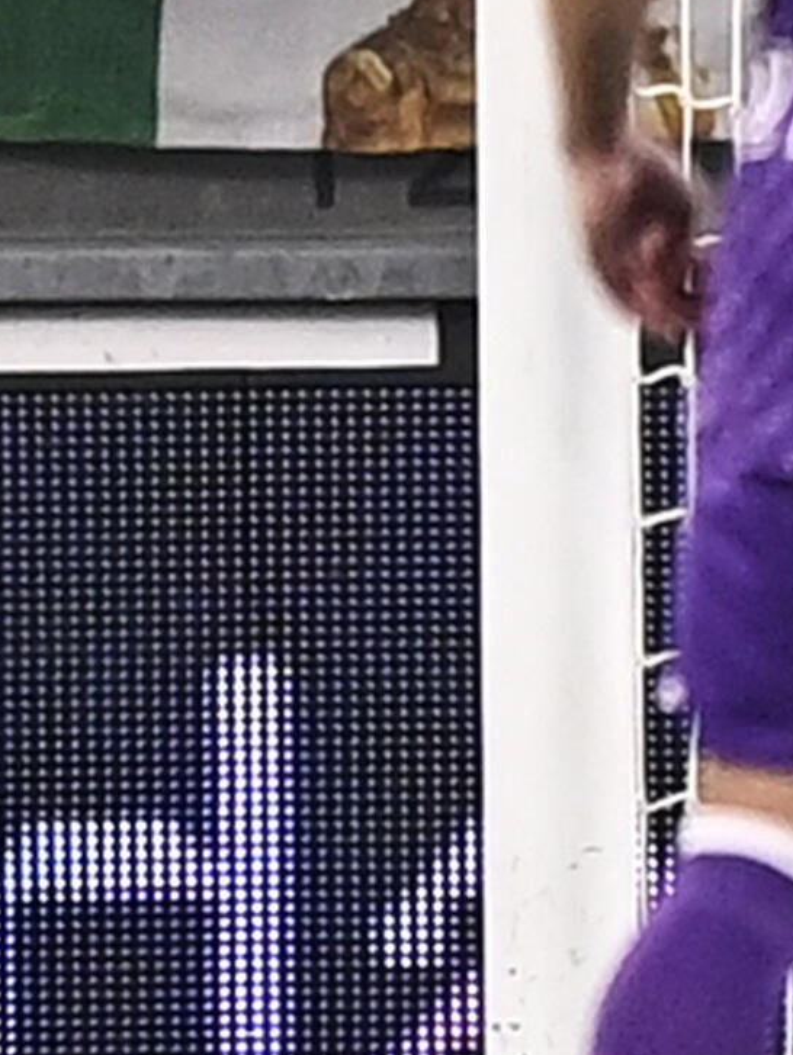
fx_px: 89844
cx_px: 2662
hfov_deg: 0.5
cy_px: -643
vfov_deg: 0.7
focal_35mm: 2944
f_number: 2.8
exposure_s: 1/1250
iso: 2000
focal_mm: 400
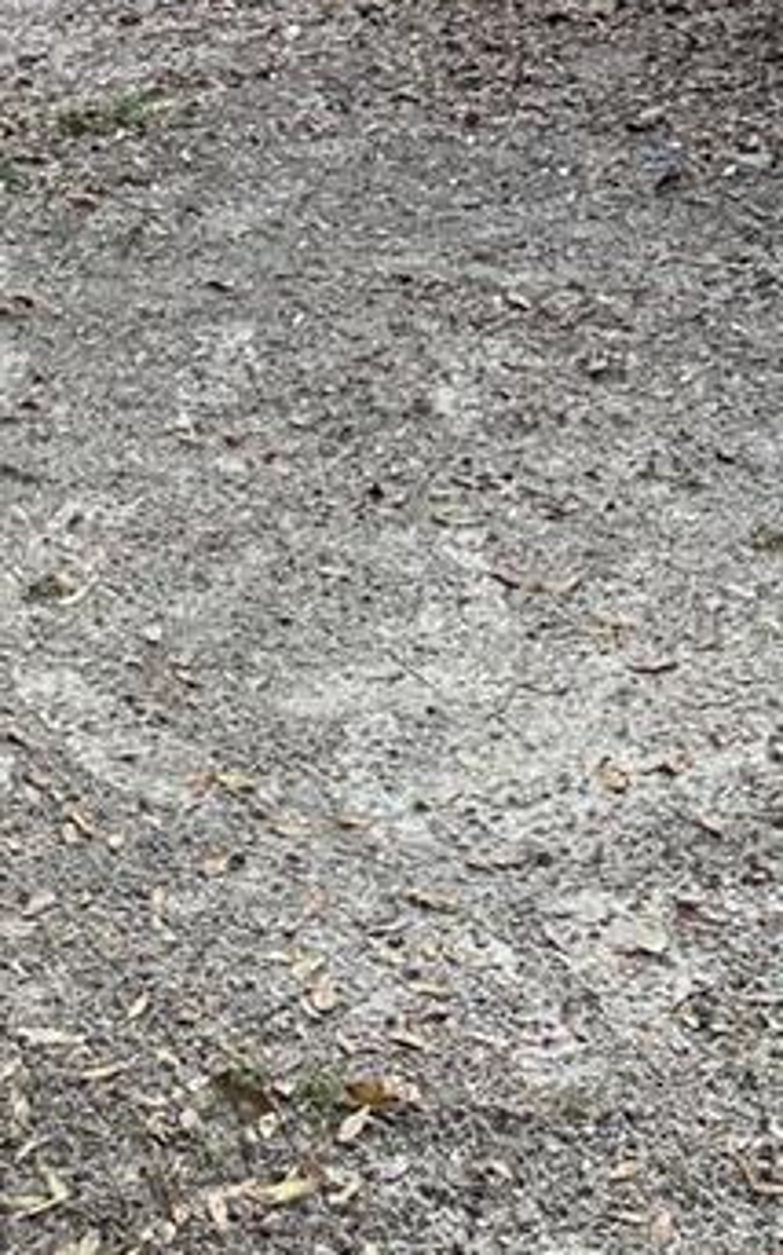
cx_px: 59
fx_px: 3043
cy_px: -662
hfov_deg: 14.5
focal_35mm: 89
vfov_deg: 19.9
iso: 80
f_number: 1.78
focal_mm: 6.86
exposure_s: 1/756
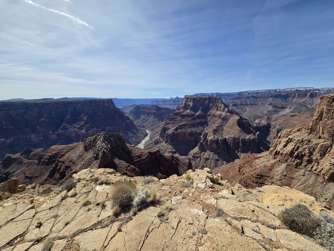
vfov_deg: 89.9
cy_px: 126
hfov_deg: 106.2
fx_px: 125
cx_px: 167
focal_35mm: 13
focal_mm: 2.2
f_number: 2.2
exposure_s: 1/3464
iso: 50
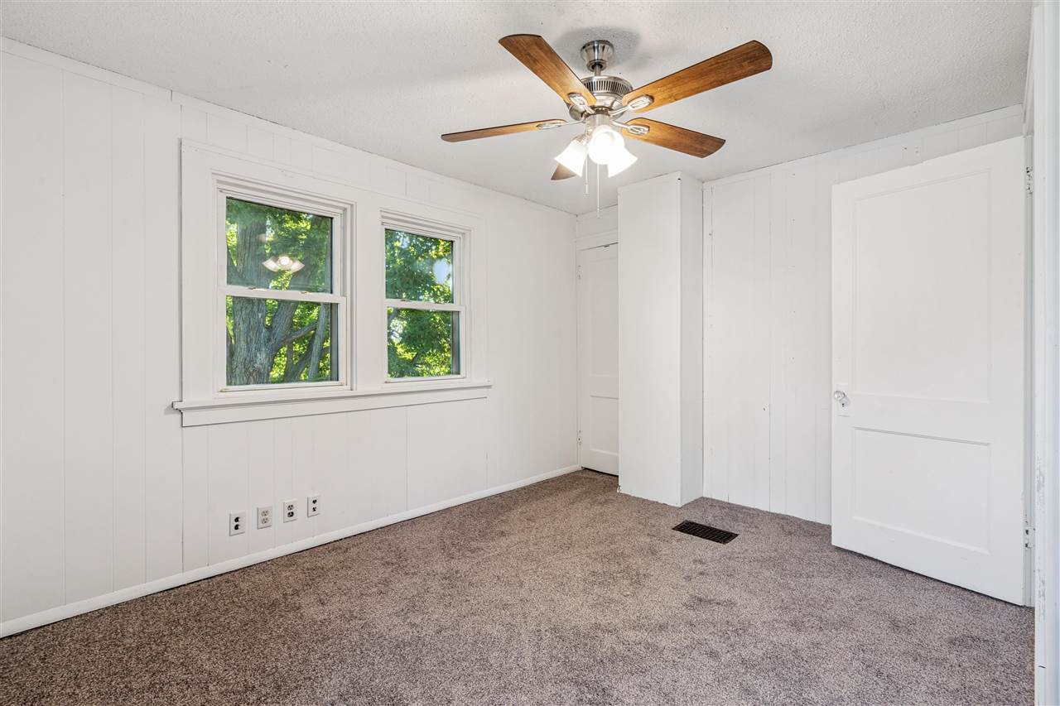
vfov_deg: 73.7
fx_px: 471
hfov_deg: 96.7
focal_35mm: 16
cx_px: 530
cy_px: 353
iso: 400
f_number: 10
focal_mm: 16
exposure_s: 1/5
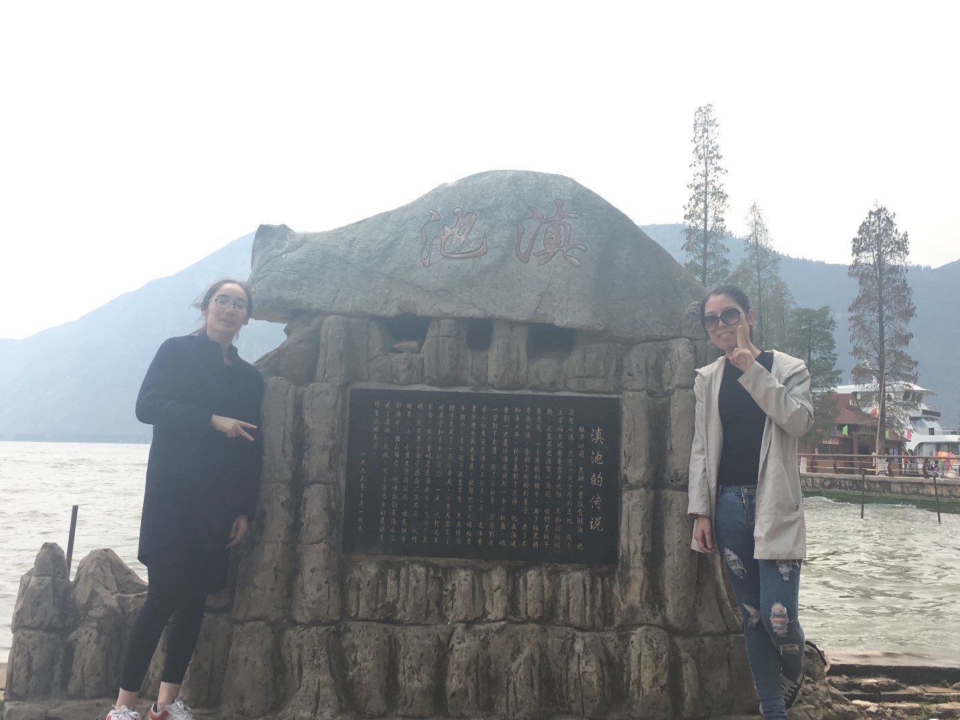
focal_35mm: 42
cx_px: 487
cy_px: 280
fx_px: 1165
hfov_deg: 44.8
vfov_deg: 34.2
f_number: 2.2
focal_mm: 4.15
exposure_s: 1/509
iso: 25
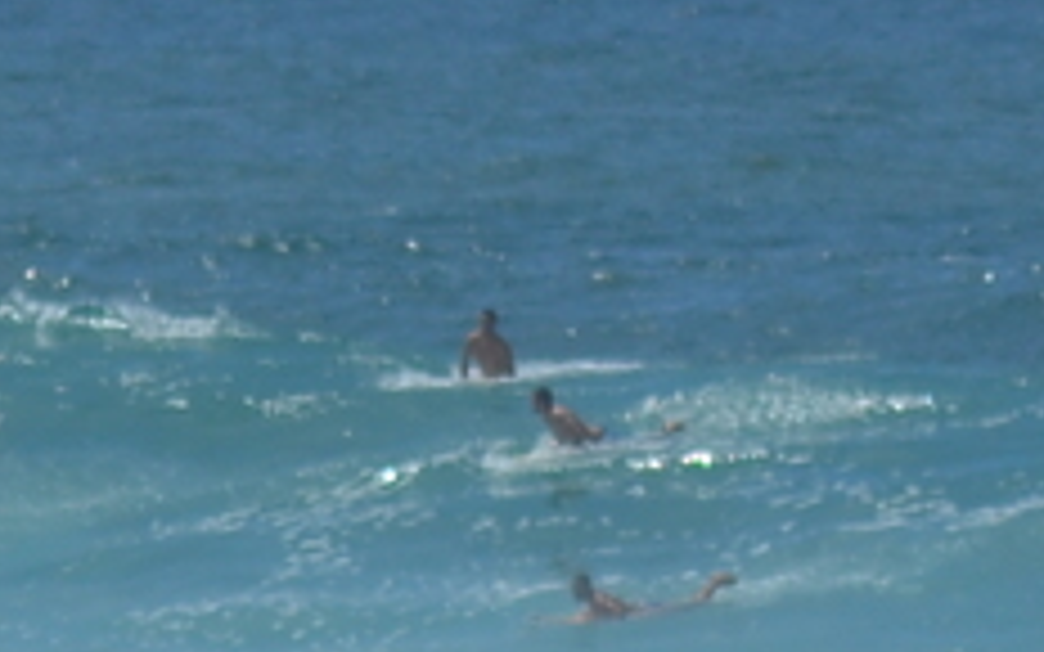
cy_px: 209
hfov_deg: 1.8
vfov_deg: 1.1
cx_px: -2043
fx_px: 32948
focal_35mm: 1158
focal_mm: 110
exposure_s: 1/800
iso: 100
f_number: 7.1
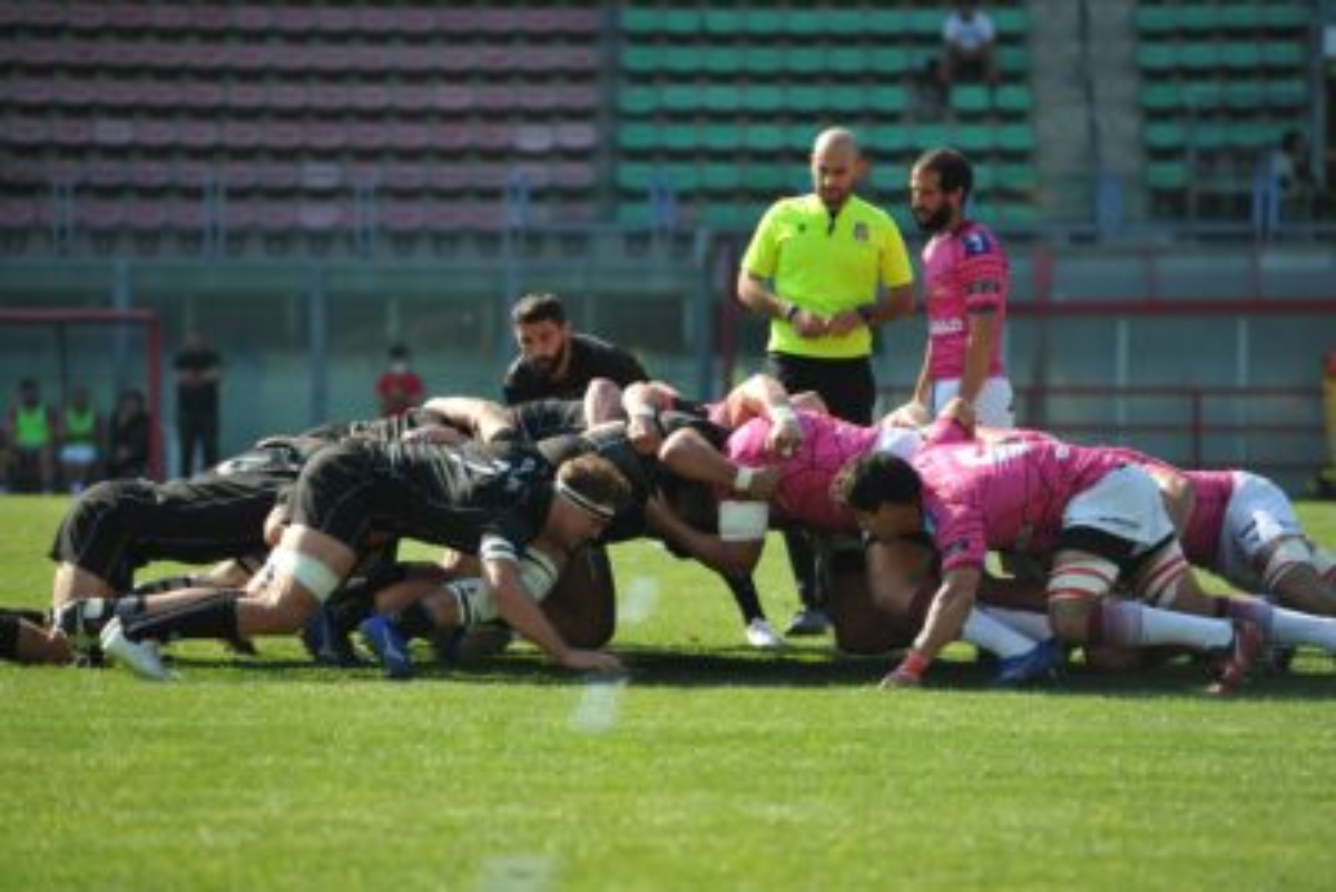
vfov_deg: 6.9
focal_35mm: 200
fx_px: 7424
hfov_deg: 10.3
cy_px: 446
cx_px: 668
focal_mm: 200
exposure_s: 1/1000
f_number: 4
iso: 250
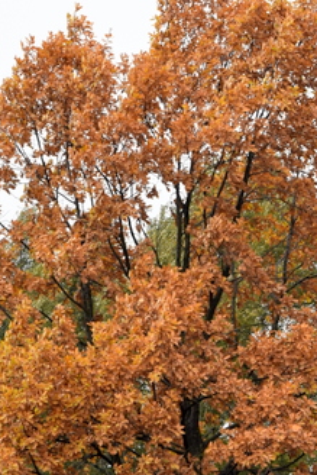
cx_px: 178
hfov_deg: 6.5
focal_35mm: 212
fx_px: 2797
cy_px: 381
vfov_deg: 9.7
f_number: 8
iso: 400
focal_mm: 58
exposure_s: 1/160
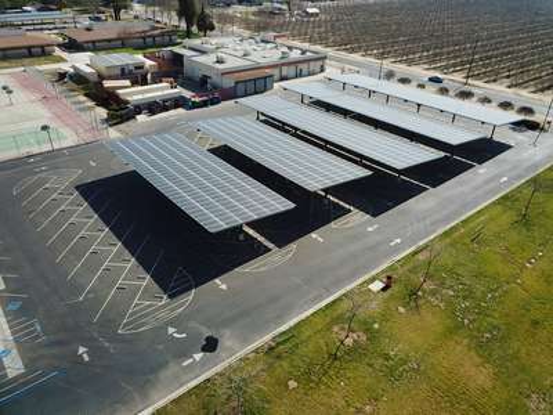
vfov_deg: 53.1
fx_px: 415
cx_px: 276
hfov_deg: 67.3
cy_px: 208
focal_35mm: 26
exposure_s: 1/1443
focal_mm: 4.73
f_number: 2.2
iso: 100
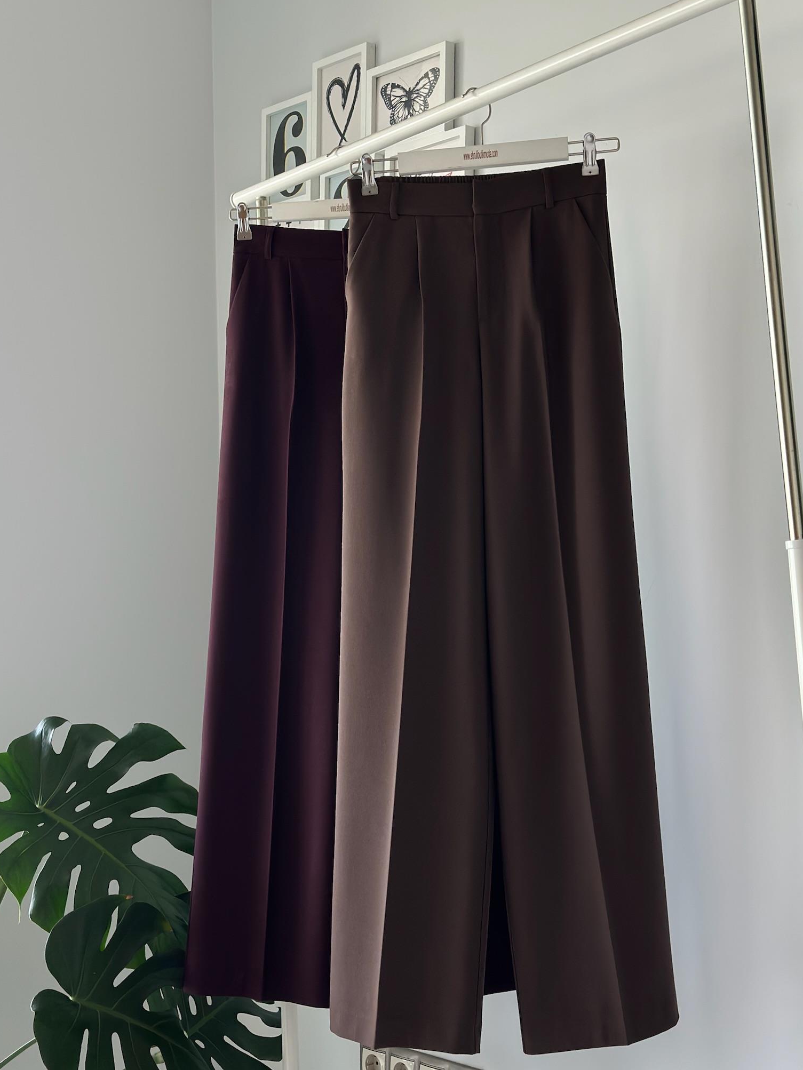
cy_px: 541
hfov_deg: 29.7
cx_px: 396
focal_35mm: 49
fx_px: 1515
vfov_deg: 38.9
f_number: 1.78
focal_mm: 6.86
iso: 125
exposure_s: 1/95
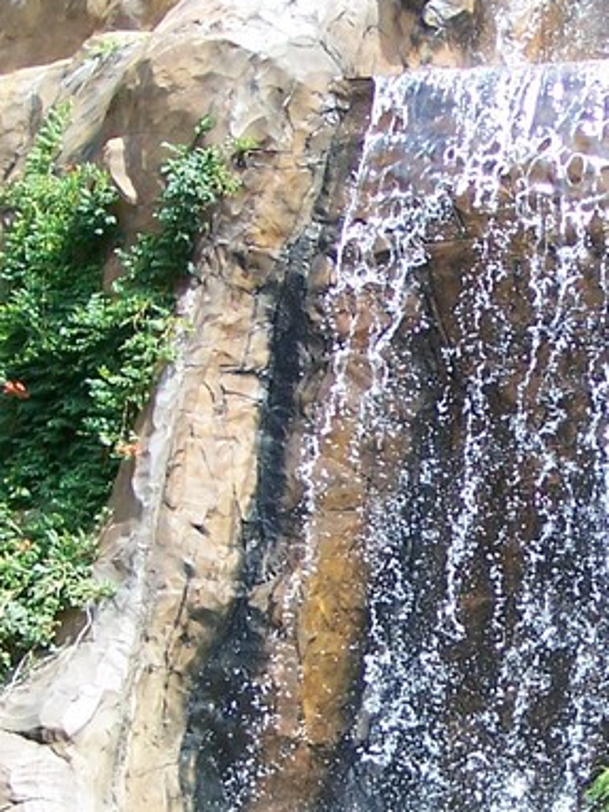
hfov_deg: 11.6
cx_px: 576
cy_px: 579
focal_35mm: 127
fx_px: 2981
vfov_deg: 15.5
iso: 80
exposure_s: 1/500
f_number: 2.8
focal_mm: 6.3
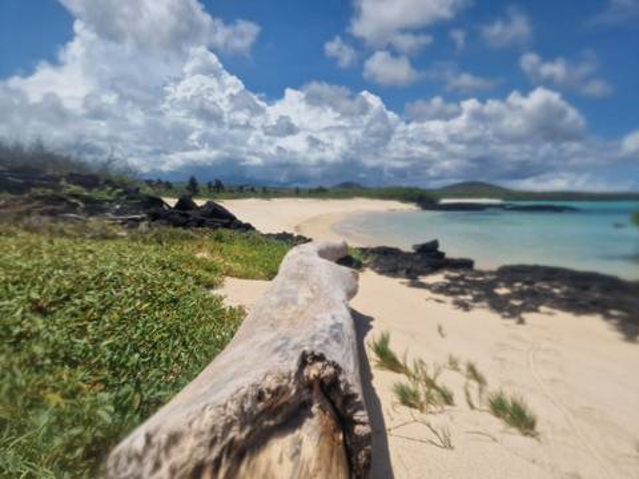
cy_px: 240
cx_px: 320
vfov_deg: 58.9
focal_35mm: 23
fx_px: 425
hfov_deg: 73.9
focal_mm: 6.4
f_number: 1.8
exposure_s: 1/3200
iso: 50
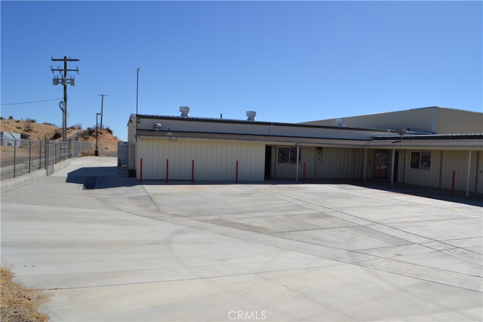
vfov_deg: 47.9
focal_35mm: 27
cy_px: 161
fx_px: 362
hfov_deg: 67.4
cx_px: 242
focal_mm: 18
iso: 100
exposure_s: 1/320
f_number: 9
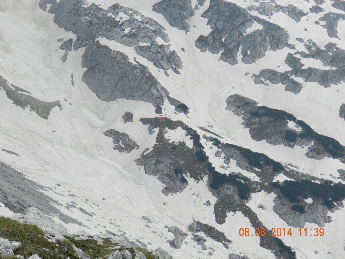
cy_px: 130
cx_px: 172
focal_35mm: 100
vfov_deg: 14.8
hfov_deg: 19.6
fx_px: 997
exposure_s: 1/800
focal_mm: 17.7
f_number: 4.6
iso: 160
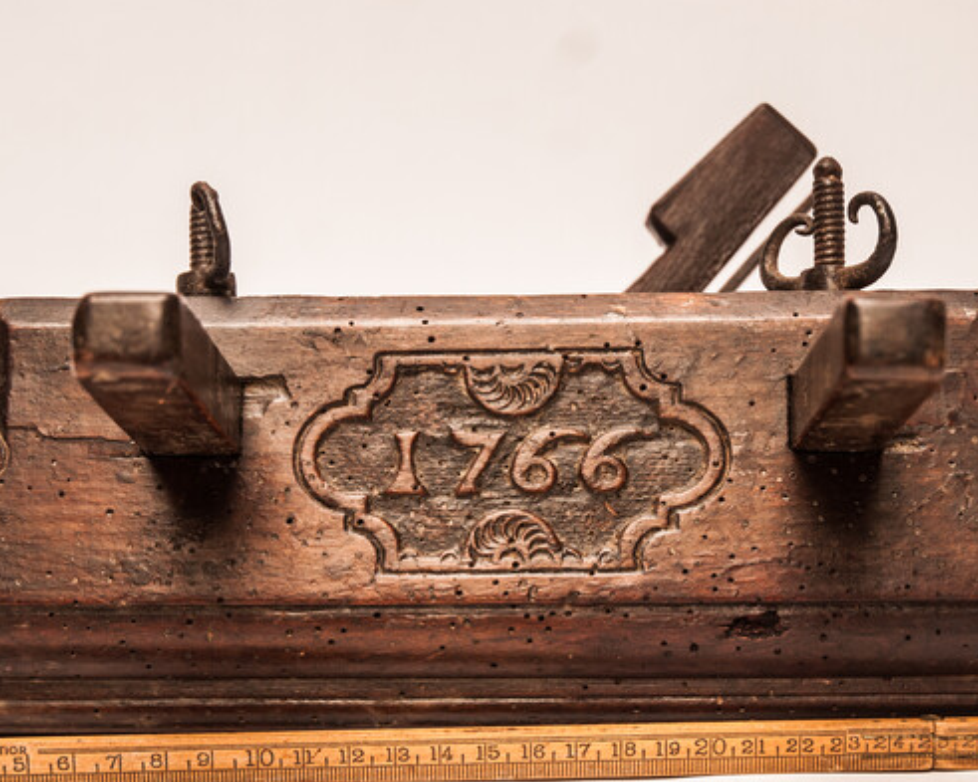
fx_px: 2924
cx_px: 524
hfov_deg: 19.0
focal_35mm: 101
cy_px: 523
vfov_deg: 15.2
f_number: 4.2
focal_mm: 44
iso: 100
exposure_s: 1/20
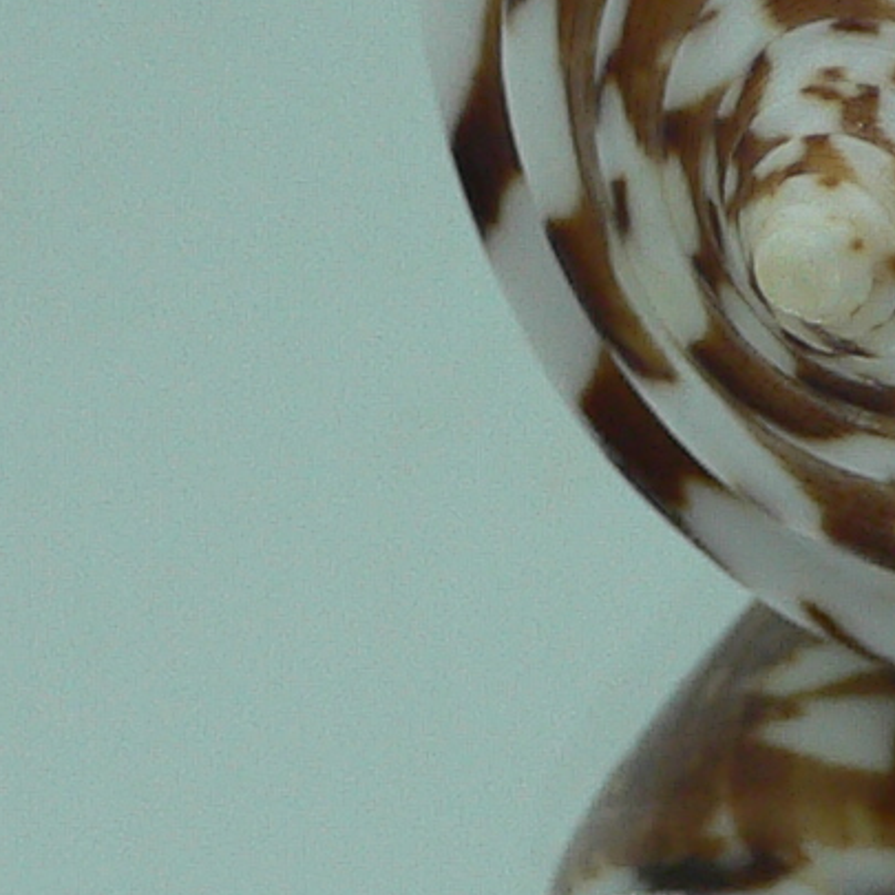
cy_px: 13
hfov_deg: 11.0
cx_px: 1246
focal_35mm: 154
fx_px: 4505
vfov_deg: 11.2
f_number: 2.8
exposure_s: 1/60
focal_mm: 4.6
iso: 80
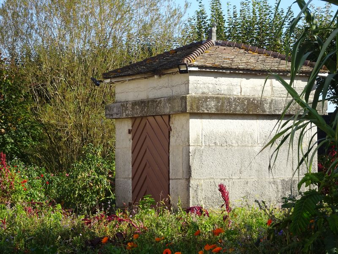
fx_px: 937
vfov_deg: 15.4
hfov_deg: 20.4
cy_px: 127
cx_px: 169
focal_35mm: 96
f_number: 5
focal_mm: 16.46
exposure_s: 1/200
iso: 80
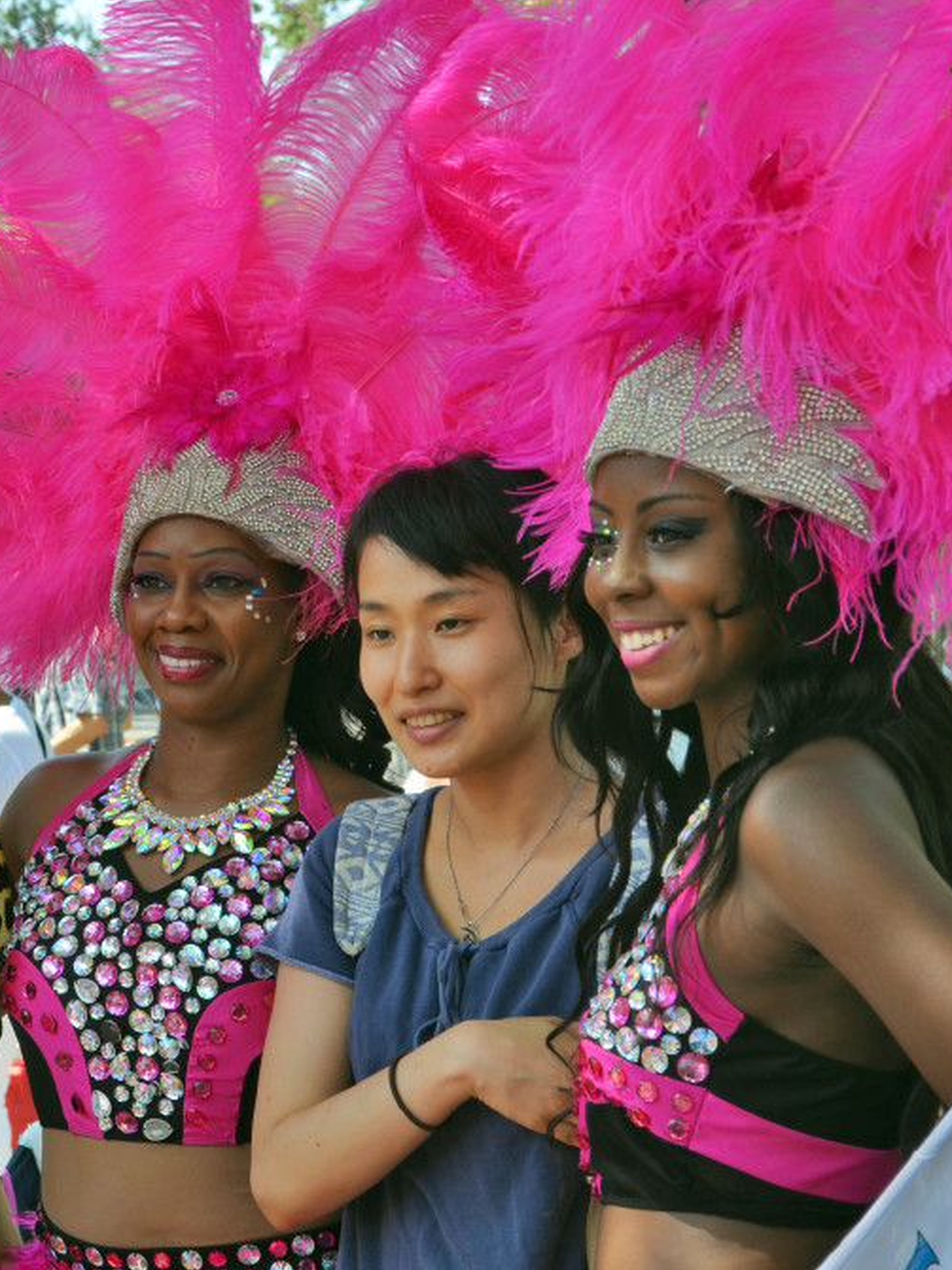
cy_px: 640
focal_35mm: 101
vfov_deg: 19.5
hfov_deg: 14.4
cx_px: 4
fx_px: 3705
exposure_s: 1/250
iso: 200
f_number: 8
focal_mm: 46
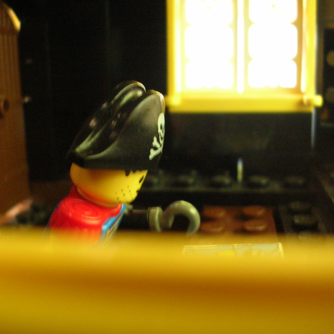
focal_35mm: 42
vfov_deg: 40.0
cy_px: 165
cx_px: 167
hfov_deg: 40.0
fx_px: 458
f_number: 2.8
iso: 200
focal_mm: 5.8
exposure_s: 1/1.1
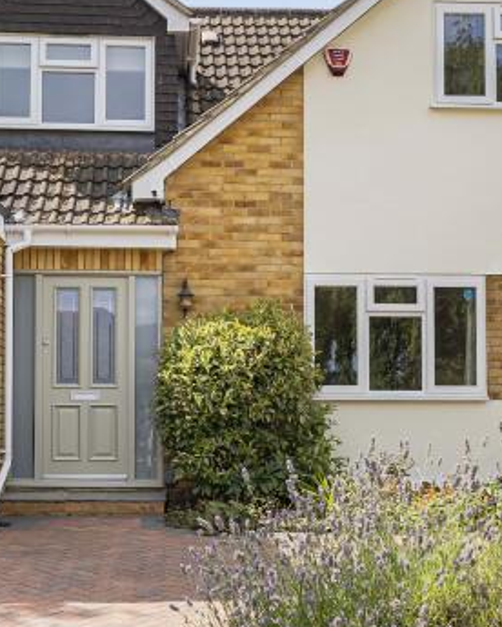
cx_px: 224
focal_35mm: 54
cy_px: 308
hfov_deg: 27.9
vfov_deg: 34.5
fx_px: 1010
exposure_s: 1/500
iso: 400
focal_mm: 19.5
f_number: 8
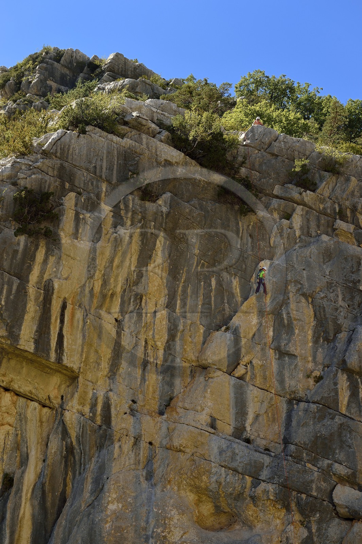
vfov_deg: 32.4
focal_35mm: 62
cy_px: 272
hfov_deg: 21.9
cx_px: 181
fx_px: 936
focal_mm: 62
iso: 200
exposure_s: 1/200
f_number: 8
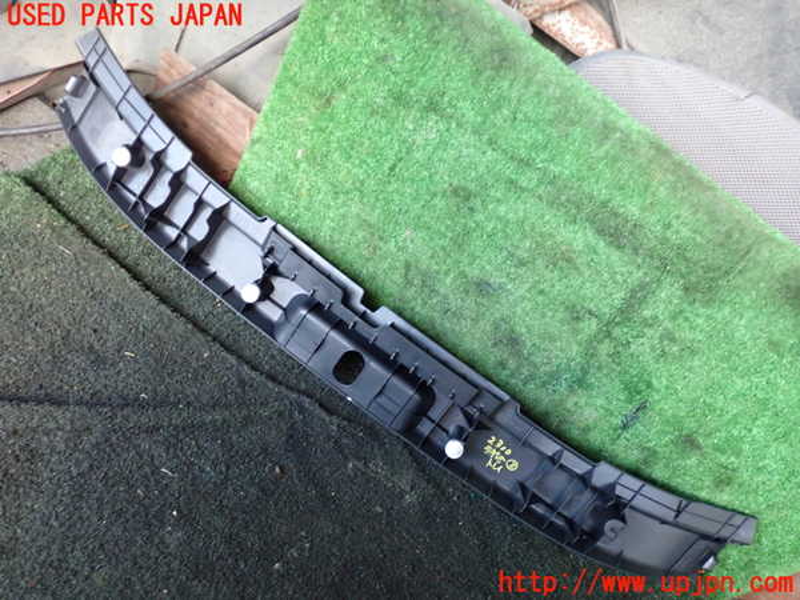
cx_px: 400
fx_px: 693
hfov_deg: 60.0
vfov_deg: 46.8
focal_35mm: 30
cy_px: 300
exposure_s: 1/30
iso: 500
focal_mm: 5.4
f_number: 2.3
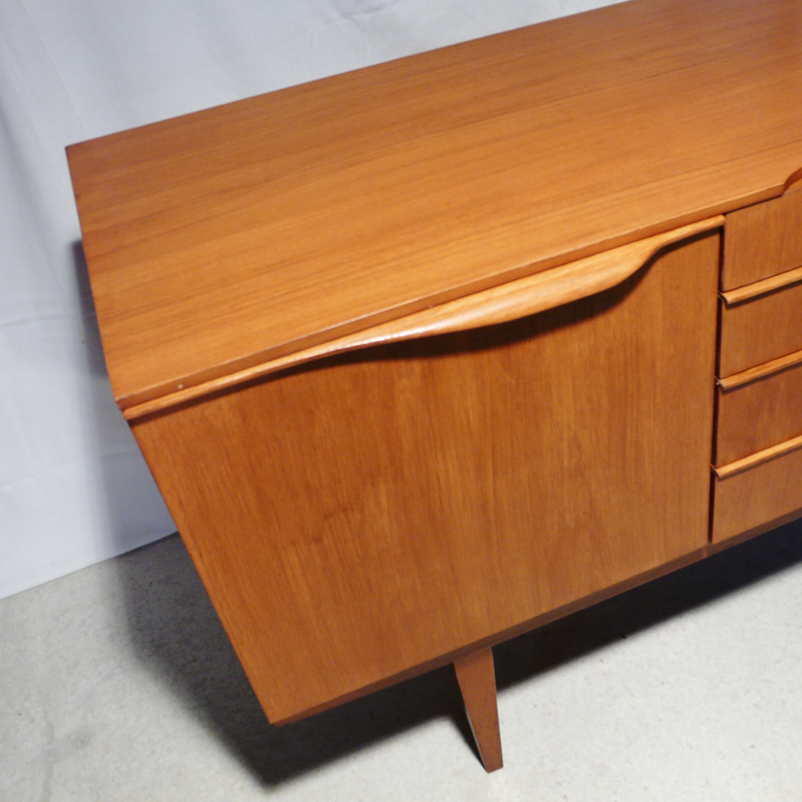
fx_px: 1022
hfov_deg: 42.4
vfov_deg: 42.8
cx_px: 522
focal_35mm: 39
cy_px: 400
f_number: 2.8
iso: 125
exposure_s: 1/40
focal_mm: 5.4
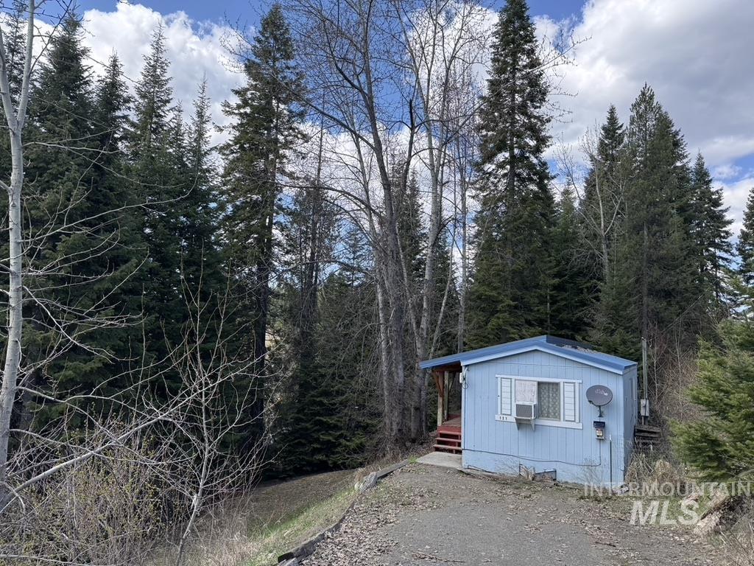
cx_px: 377
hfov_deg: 71.6
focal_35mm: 24
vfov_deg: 56.8
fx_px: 523
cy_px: 283
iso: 80
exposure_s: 1/1193
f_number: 1.78
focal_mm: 6.76
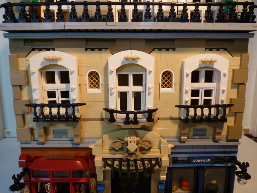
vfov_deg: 51.4
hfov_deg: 65.3
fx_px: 200
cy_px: 96
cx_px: 128
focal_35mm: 27
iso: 100
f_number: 2.8
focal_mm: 4.8
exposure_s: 1/30
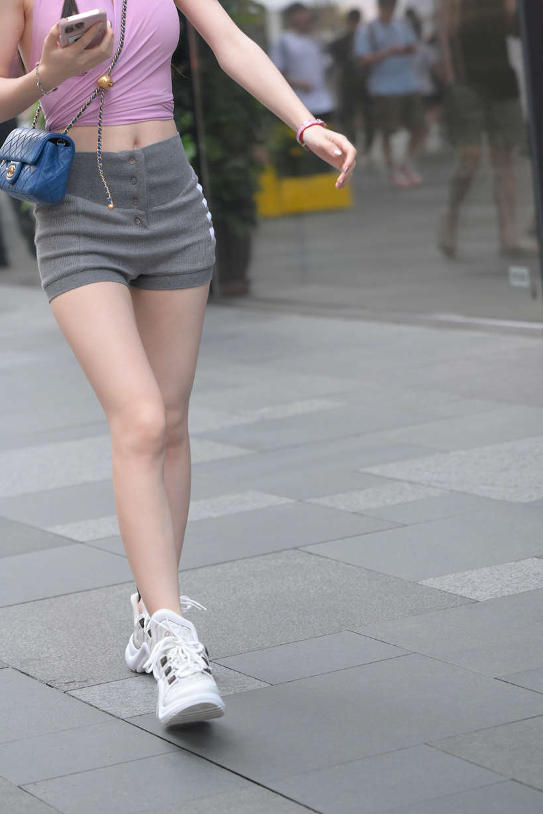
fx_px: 2804
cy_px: 227
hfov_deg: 11.1
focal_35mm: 124
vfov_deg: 16.5
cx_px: 255
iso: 1600
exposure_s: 1/400
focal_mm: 85
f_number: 3.5
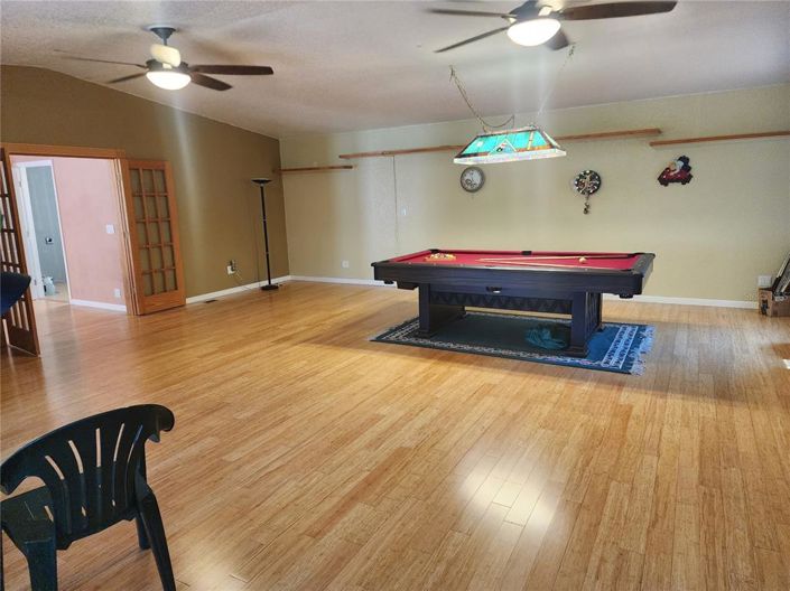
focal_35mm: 23
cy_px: 296
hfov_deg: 74.0
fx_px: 525
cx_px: 395
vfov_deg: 58.8
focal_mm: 6.4
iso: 640
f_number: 1.8
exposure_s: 1/120
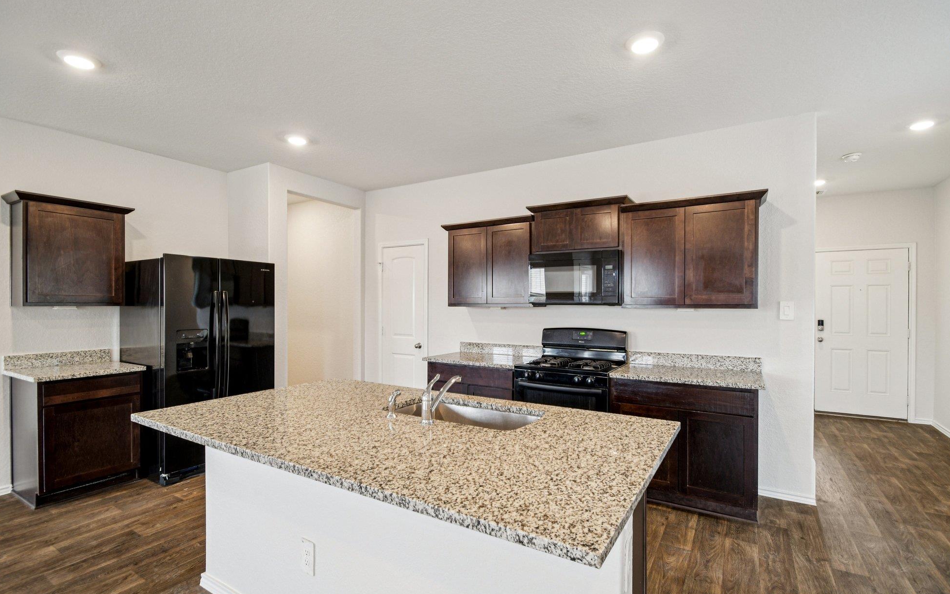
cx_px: 491
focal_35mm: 16
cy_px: 290
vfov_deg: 71.2
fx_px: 414
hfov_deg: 97.8
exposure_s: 1/8
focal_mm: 10
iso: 400
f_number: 8
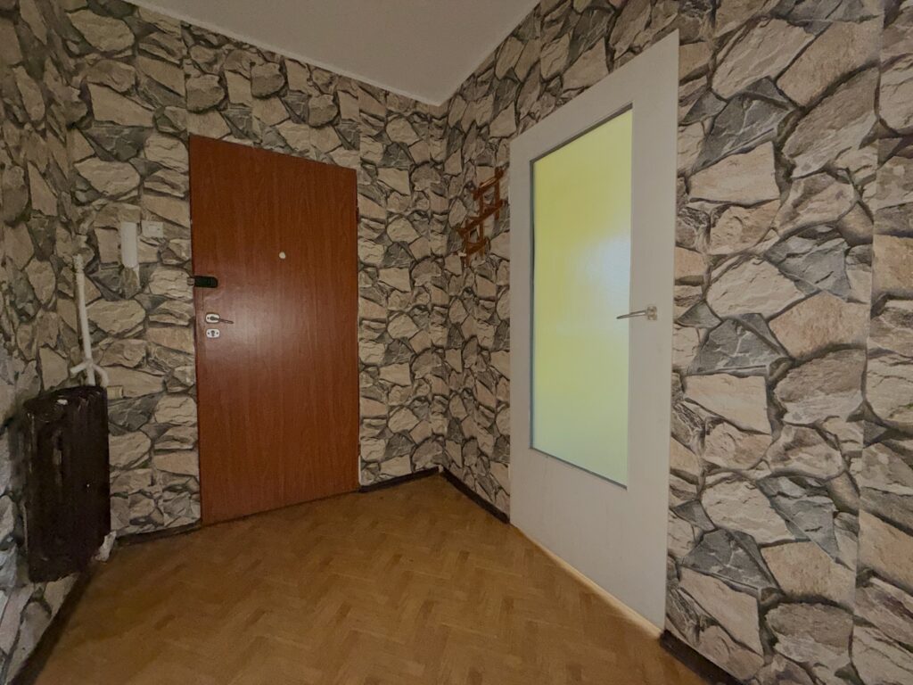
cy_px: 342
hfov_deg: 102.1
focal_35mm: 14
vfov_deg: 85.7
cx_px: 456
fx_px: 369
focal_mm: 2.22
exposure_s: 1/50
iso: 100
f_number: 2.2
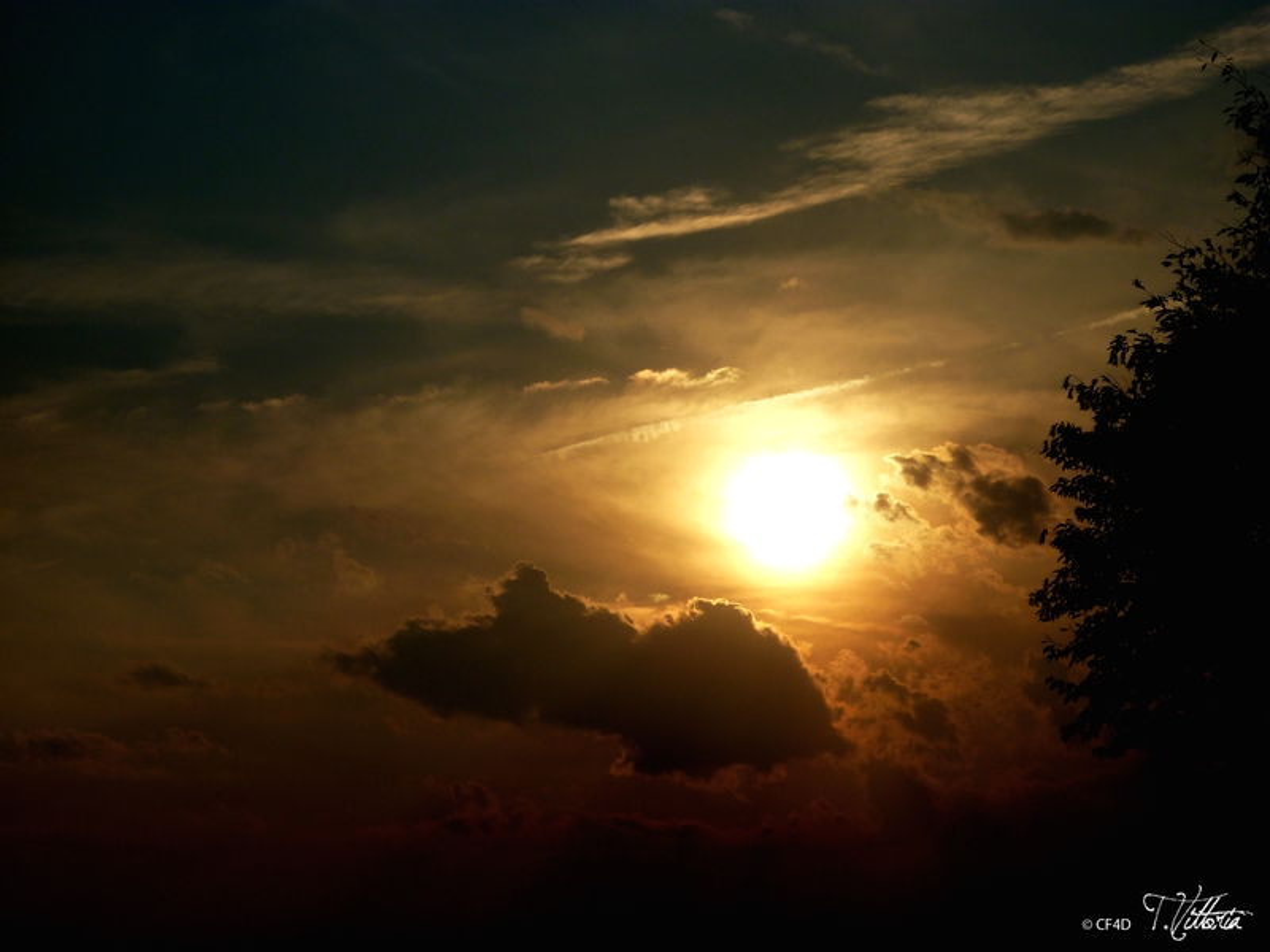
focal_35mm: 96
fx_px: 3522
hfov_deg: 20.4
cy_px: 476
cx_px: 635
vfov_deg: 15.4
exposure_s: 1/2000
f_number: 6.3
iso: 80
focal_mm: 15.8
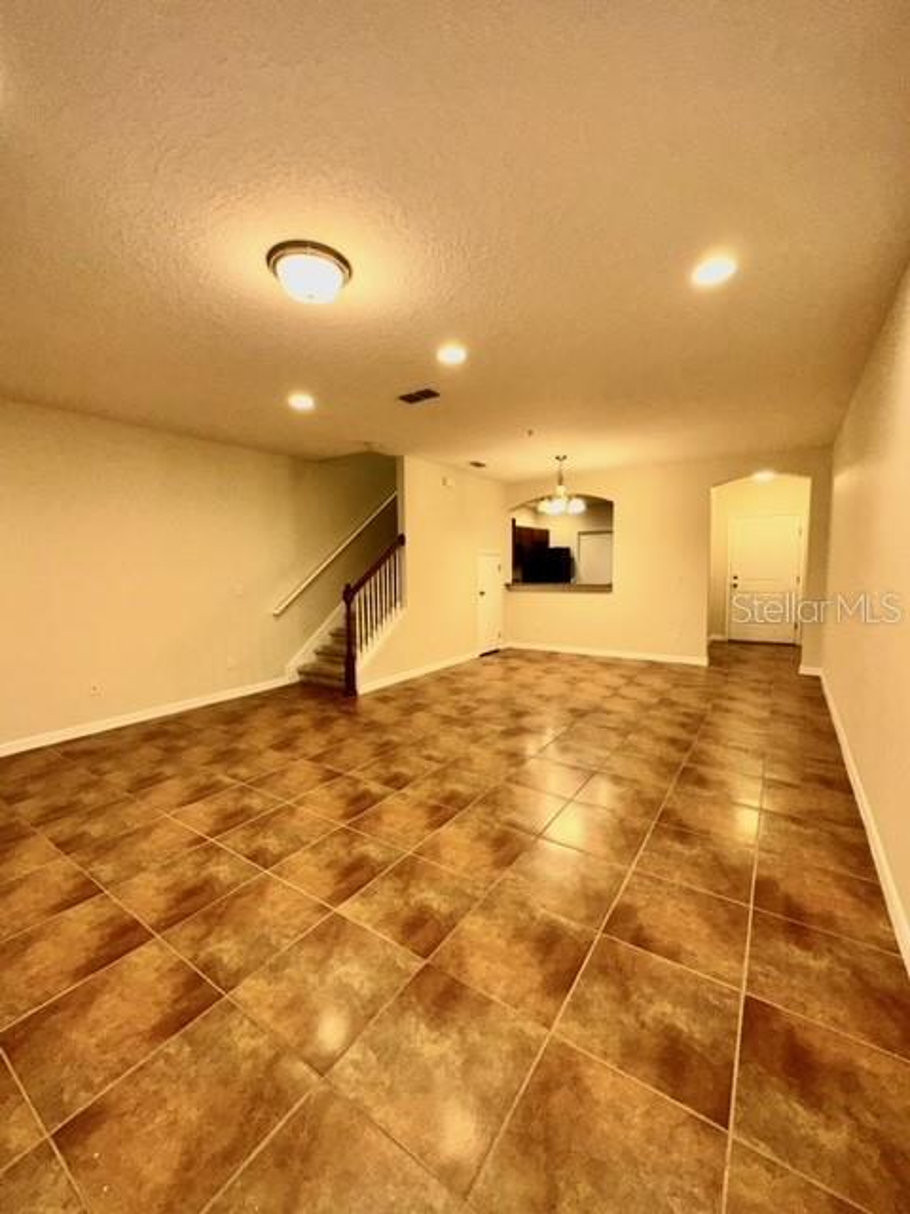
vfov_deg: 102.1
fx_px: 491
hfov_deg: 85.7
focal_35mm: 14
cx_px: 455
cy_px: 607
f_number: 2.2
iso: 125
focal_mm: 2.22
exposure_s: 1/120
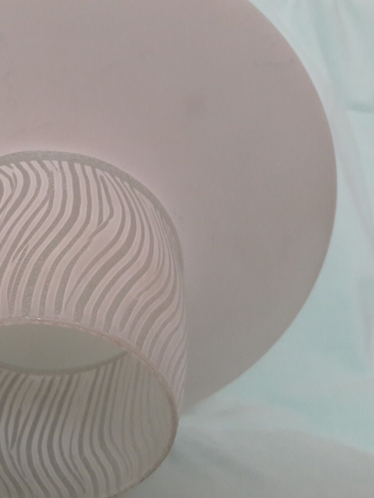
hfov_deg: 33.5
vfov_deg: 45.8
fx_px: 591
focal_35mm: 41
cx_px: 44
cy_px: 259
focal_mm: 3.7
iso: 160
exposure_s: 1/33
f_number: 1.9
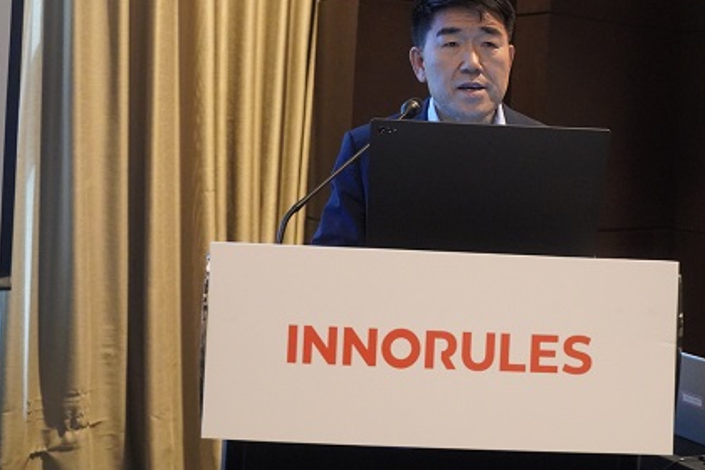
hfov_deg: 39.2
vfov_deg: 26.8
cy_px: 138
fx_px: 979
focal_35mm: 50
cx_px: 458
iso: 12800
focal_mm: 35
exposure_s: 1/160
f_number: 4
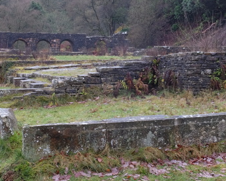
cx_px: 99
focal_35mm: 59
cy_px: 82
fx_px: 395
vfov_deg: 25.8
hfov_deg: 31.9
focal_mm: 18
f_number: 2.8
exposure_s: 1/60
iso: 640
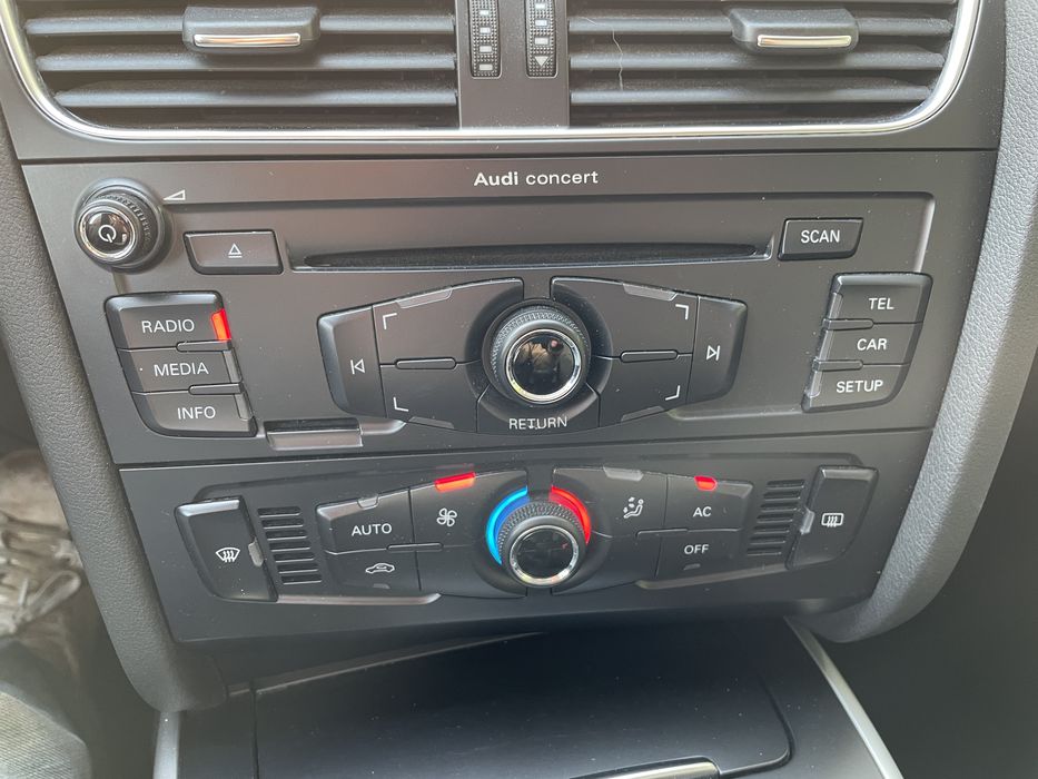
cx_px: 519
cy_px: 390
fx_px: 780
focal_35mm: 26
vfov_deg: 53.1
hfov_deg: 67.3
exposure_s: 1/60
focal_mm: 4.2
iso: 250
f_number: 1.6
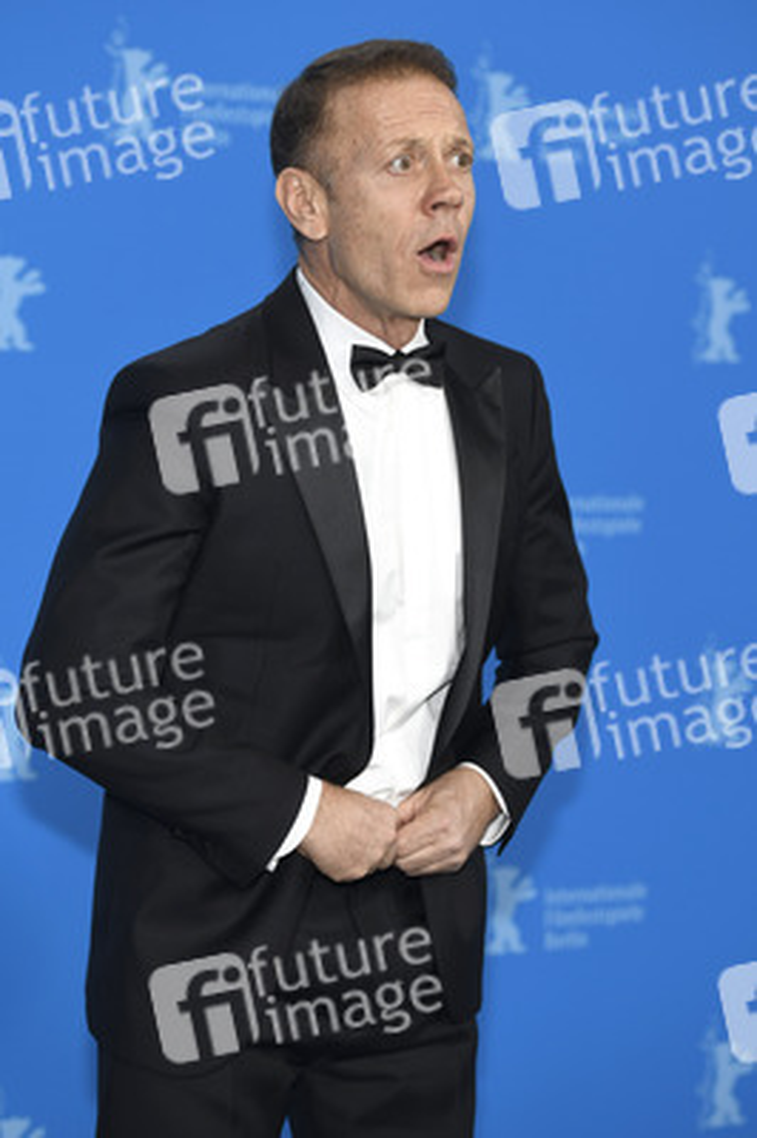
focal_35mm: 95
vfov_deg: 21.5
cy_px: 569
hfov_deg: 14.4
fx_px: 3001
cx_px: 378
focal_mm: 95
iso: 640
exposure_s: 1/400
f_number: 4
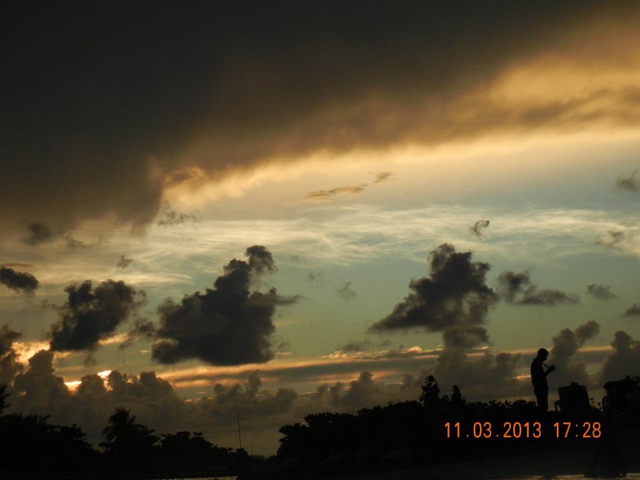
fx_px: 1886
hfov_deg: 19.3
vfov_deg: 14.5
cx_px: 320
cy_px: 240
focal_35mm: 102
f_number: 4.5
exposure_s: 1/552
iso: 160
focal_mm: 18.3
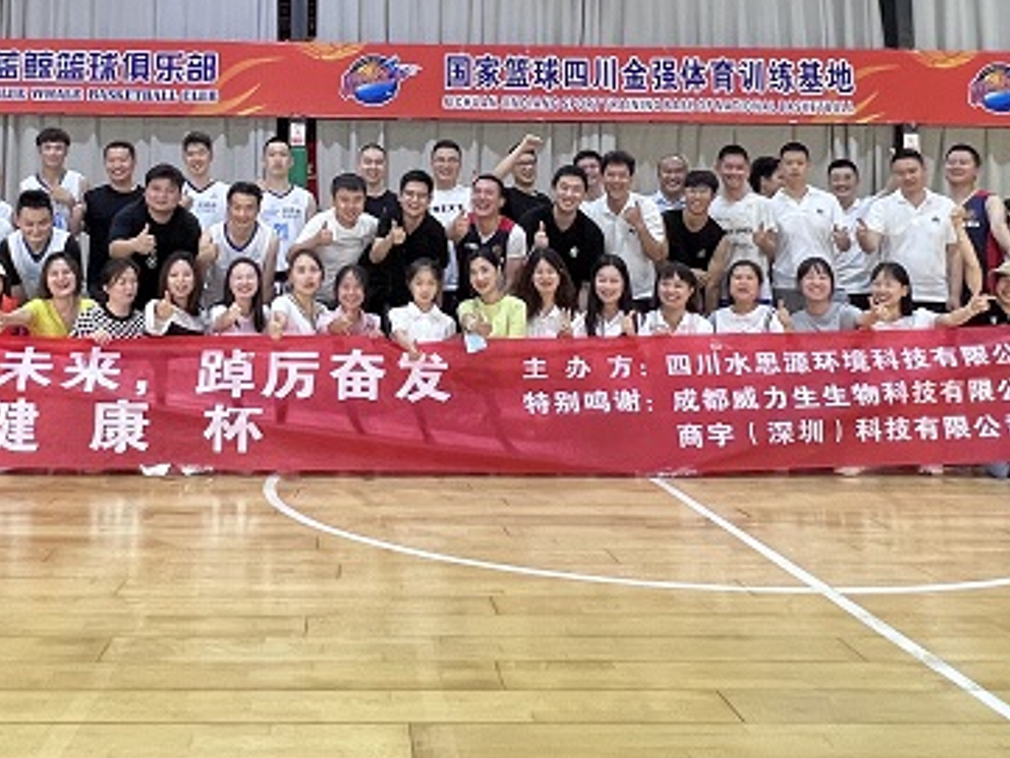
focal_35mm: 36
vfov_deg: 38.0
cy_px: 137
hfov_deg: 50.9
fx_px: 1051
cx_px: 389
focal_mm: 1.57
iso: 250
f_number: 1.8
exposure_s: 1/50
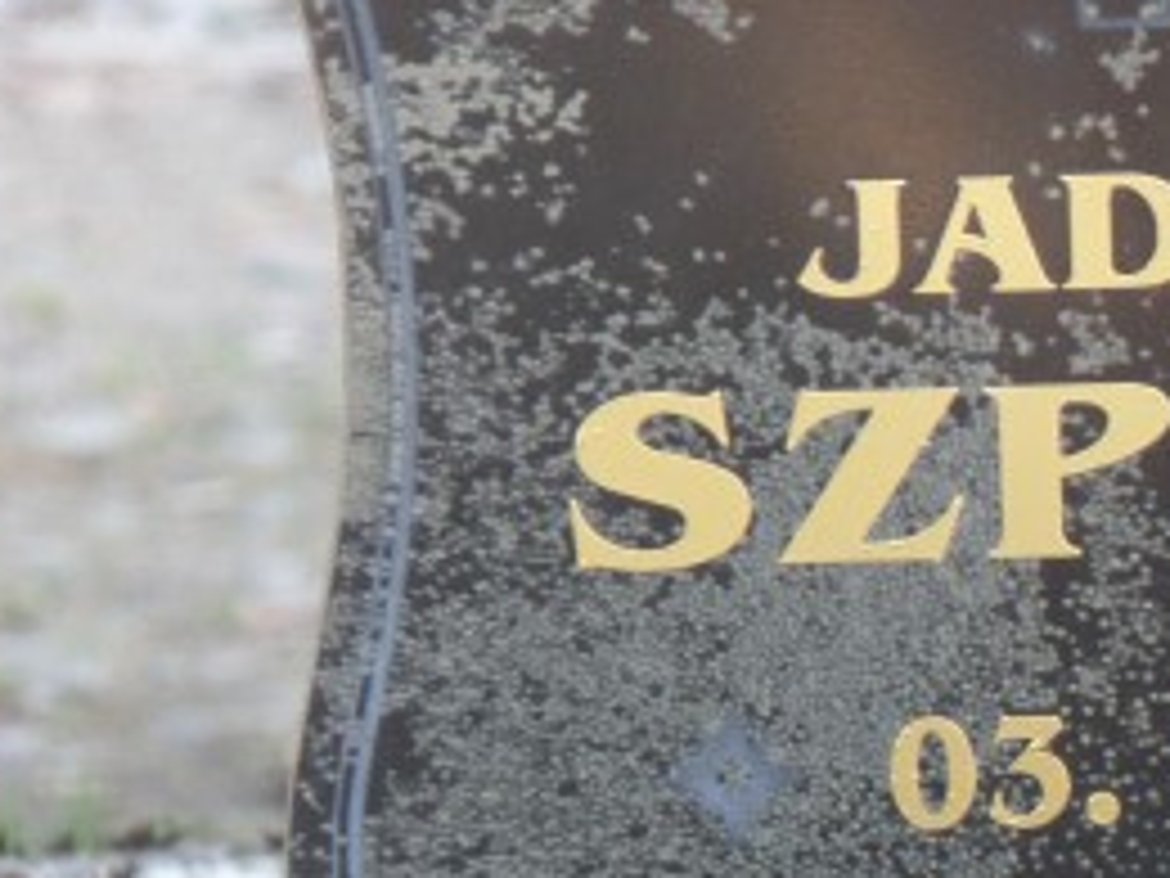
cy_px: 464
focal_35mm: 645
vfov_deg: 2.3
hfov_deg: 3.1
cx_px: 1156
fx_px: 21801
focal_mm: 46.7
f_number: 5.1
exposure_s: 1/60
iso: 240
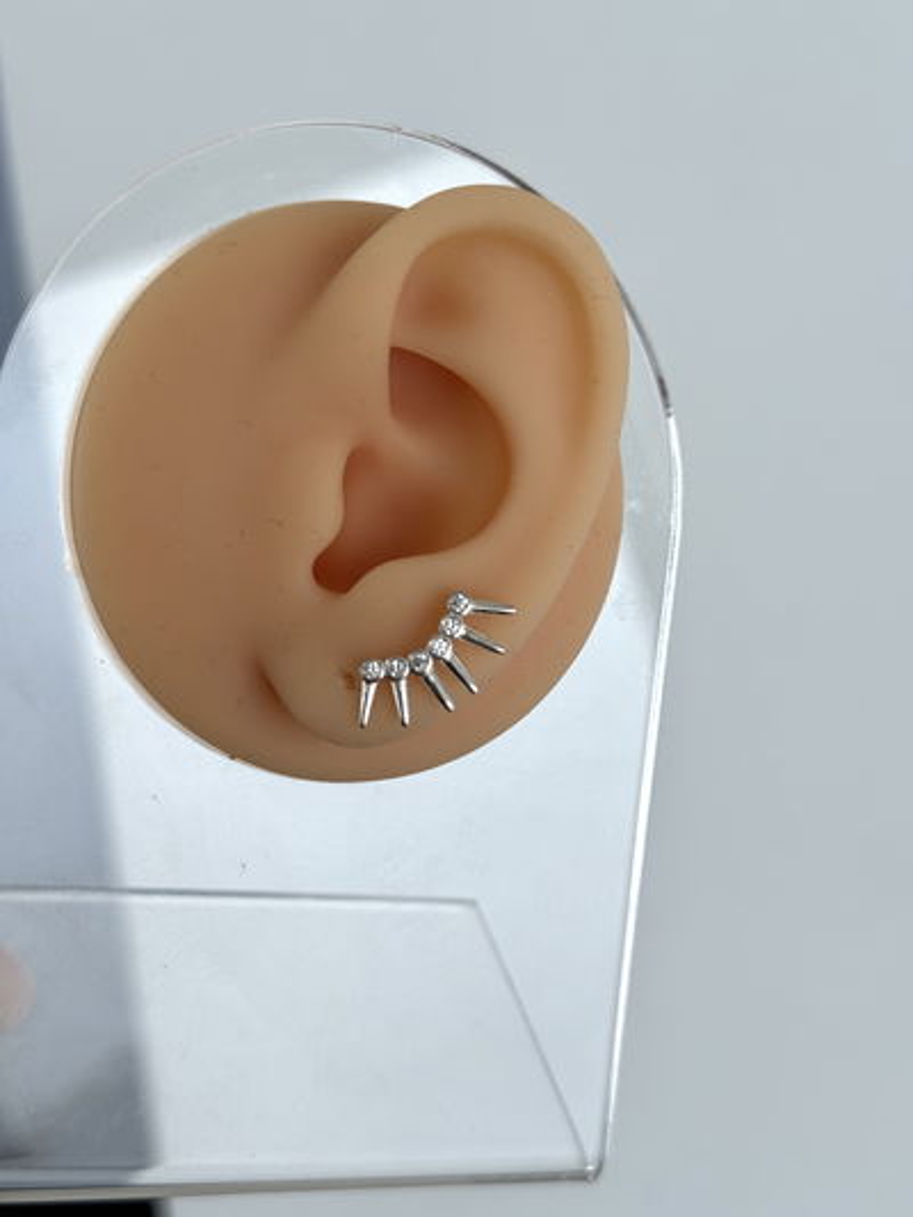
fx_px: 1687
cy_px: 608
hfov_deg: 30.3
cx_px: 456
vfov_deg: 39.6
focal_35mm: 48
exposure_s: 1/100
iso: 50
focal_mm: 6.76
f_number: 1.78
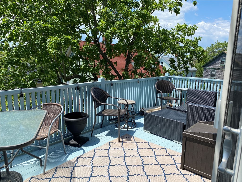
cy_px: 91
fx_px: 182
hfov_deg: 67.3
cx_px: 121
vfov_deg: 53.1
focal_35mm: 26
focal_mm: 4.25
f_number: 1.8
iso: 32
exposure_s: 1/2105
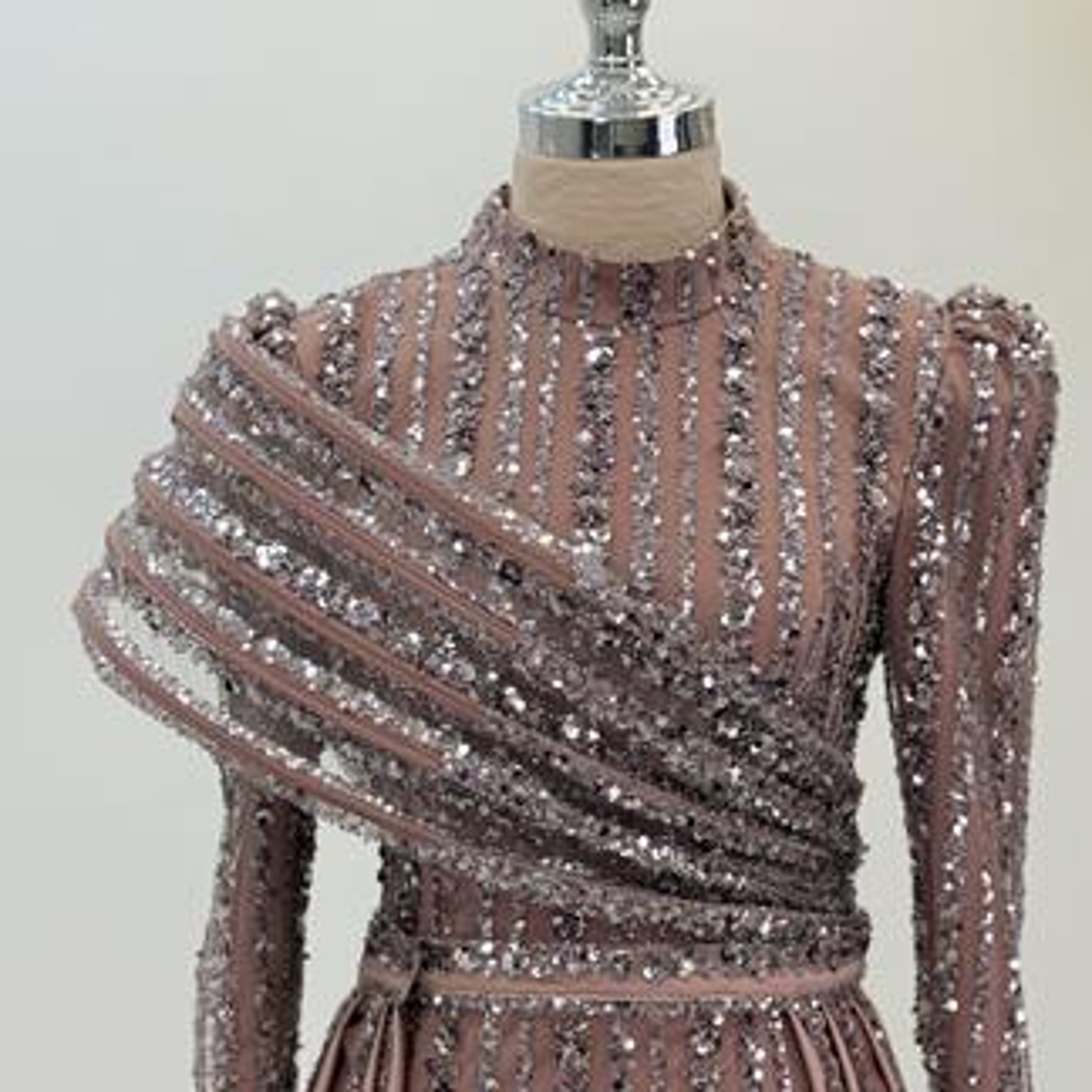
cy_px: 765
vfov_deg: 25.2
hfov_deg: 25.3
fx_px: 2427
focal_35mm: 68
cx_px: 600
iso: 100
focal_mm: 6.76
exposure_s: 1/437
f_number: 1.78
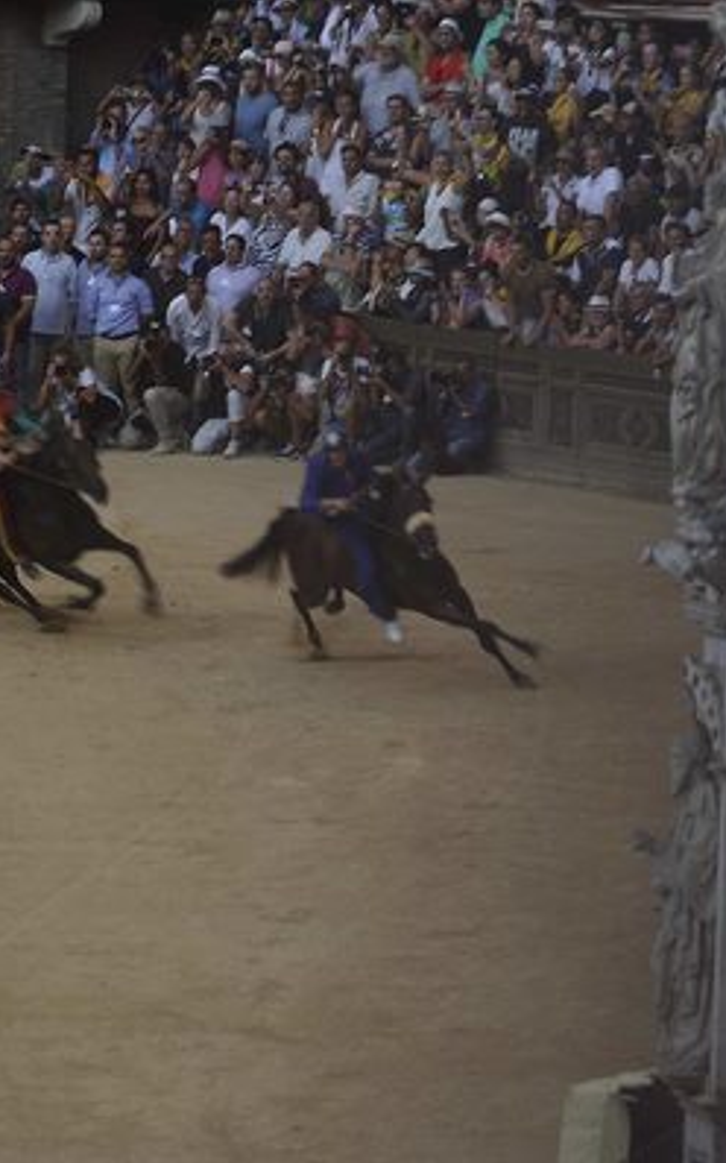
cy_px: 582
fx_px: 14631
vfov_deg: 4.5
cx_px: 310
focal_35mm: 462
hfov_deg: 2.8
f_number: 5.3
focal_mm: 300
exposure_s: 1/100
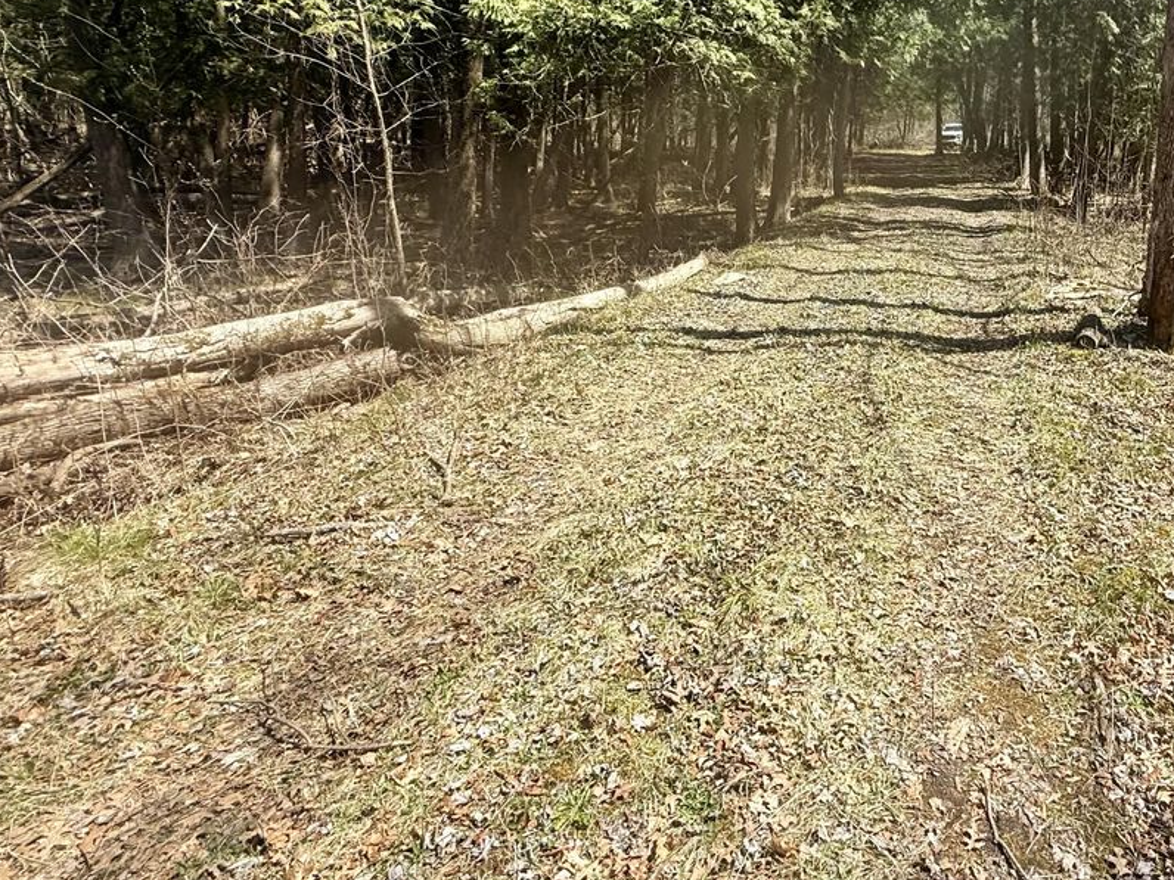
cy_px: 308
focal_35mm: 24
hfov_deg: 67.0
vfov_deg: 55.9
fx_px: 814
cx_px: 883
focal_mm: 2.22
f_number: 2.2
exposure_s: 1/809
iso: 50
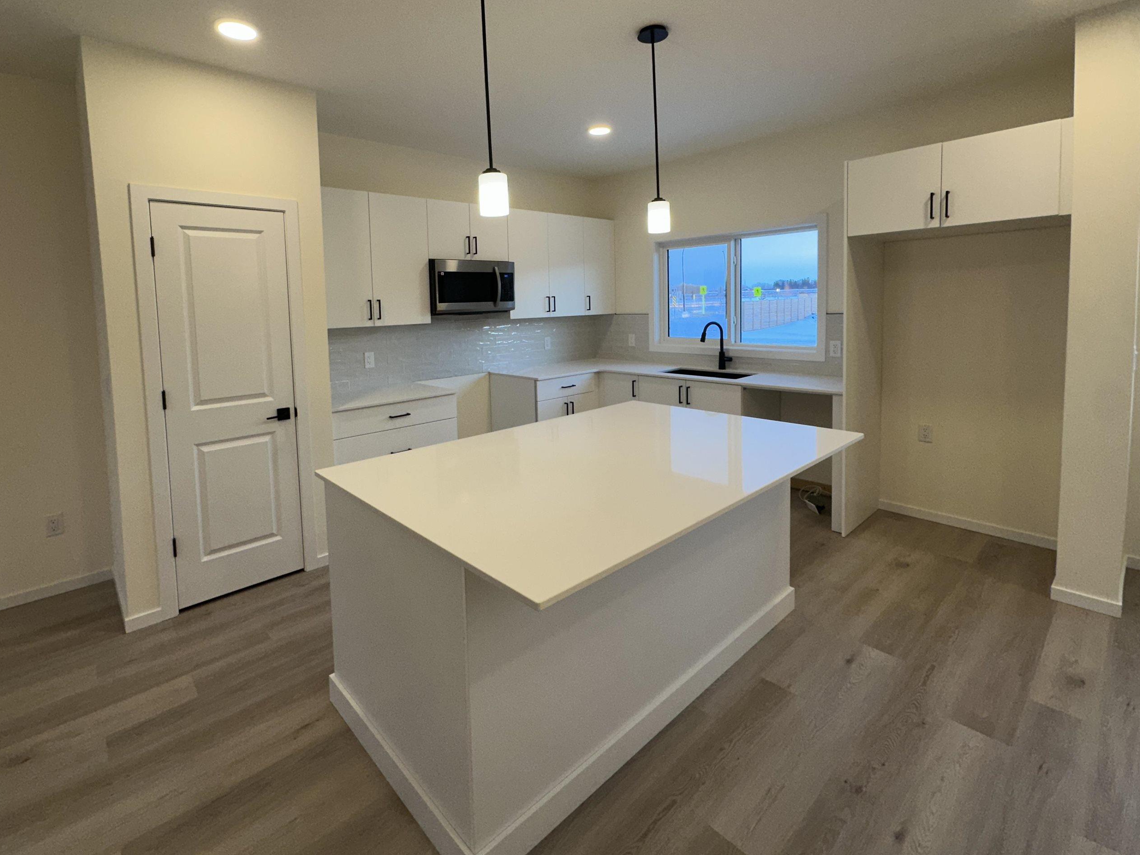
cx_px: 534
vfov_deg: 73.8
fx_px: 560
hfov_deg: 90.9
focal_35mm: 17
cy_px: 338
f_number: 2.2
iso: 80
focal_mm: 2.22
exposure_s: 1/120
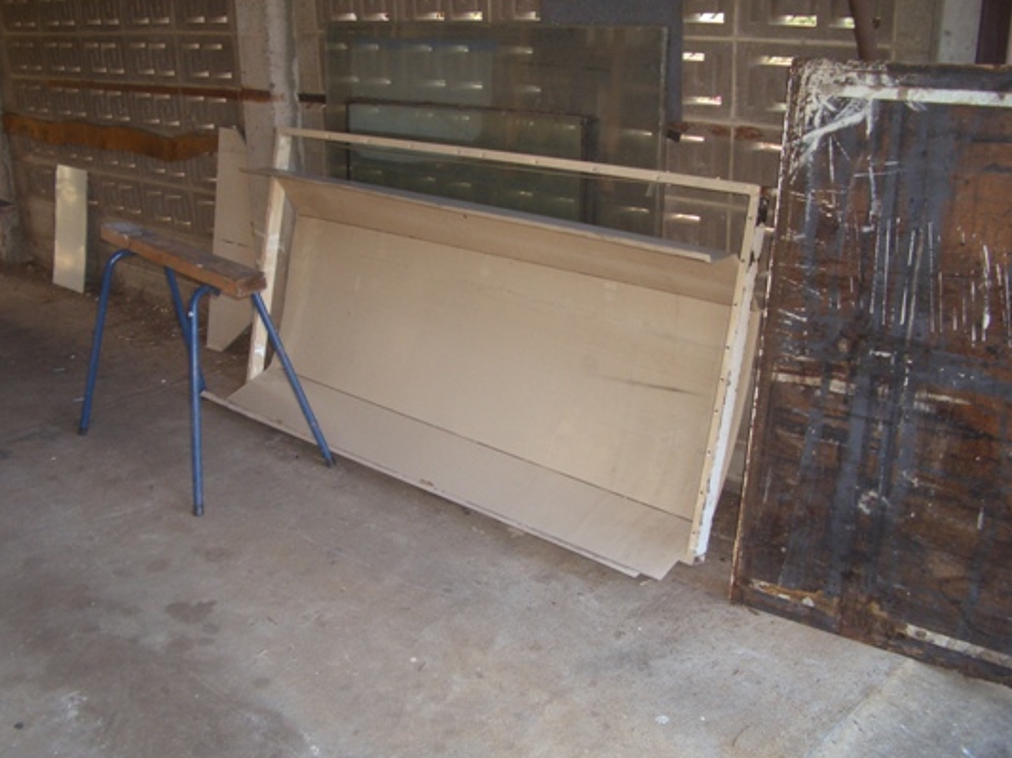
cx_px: 485
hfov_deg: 50.2
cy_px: 372
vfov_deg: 38.6
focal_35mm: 37
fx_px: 1081
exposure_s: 1/60
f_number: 2.6
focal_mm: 5.8
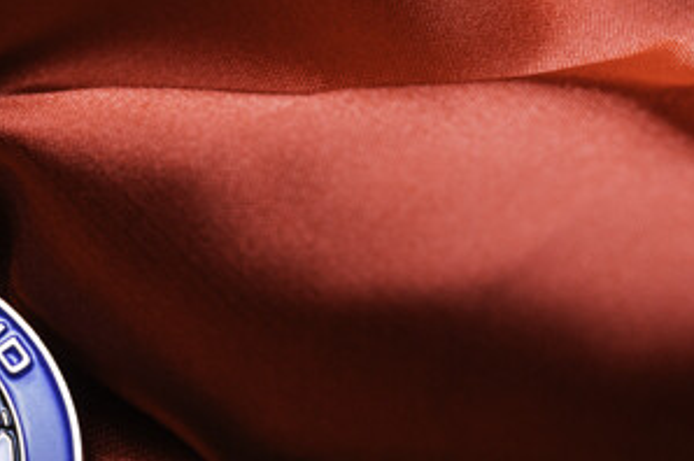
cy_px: 392
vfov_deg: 5.7
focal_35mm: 242
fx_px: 4660
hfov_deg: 8.4
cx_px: -189
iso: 1250
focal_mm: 90
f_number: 5.6
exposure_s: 1/90
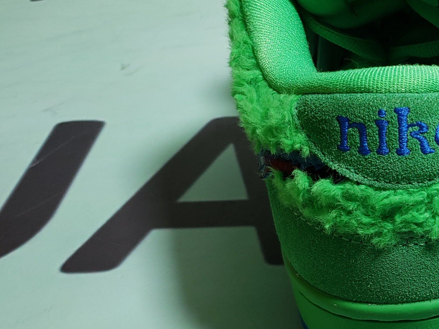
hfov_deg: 26.5
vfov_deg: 22.6
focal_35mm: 65
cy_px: 162
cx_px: 526
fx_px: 824
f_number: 1.5
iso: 50
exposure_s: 1/281
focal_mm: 4.3
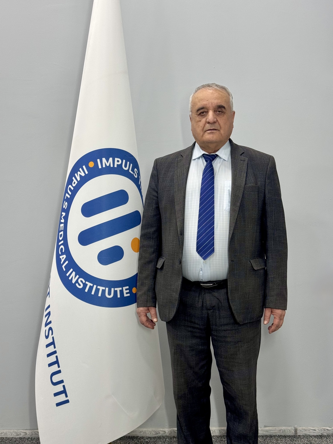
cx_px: 166
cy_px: 222
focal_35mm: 48
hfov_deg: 30.3
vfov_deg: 39.7
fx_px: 616
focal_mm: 6.76
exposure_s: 1/50
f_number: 1.78
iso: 50
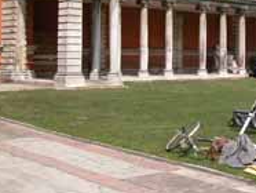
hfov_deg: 25.9
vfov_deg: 19.7
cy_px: 11
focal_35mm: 73
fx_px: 541
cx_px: 222
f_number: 6.3
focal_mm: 8.9
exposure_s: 1/262
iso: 100
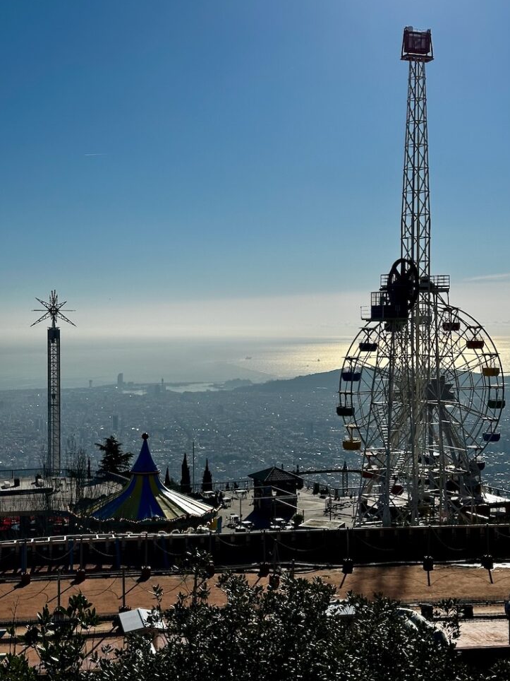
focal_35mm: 51
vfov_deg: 37.5
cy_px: 347
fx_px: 1002
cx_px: 248
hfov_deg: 28.6
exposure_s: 1/15873
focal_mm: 6.86
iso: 64
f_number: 1.78
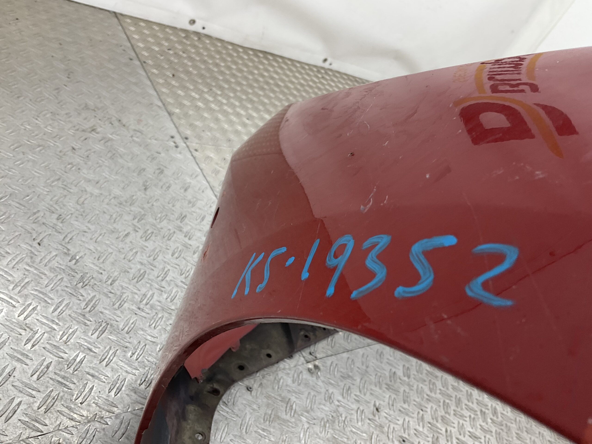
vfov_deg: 48.2
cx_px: 296
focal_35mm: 29
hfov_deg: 61.7
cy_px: 222
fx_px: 496
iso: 32
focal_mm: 3
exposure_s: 1/100
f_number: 1.8
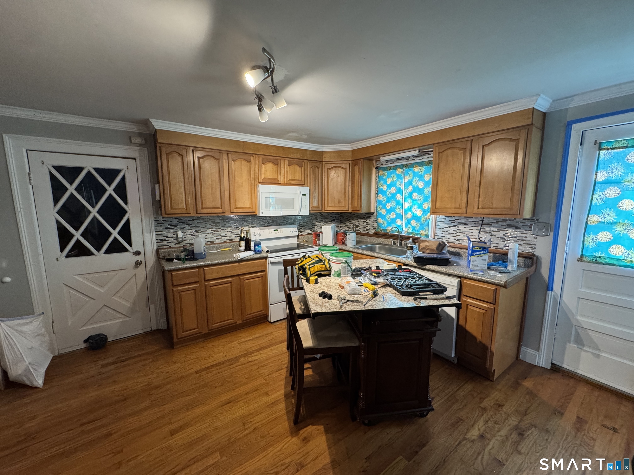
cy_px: 238
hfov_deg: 102.1
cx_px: 317
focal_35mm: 14
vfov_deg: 85.7
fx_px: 256
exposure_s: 1/60
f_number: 2.2
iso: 320
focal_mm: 2.22
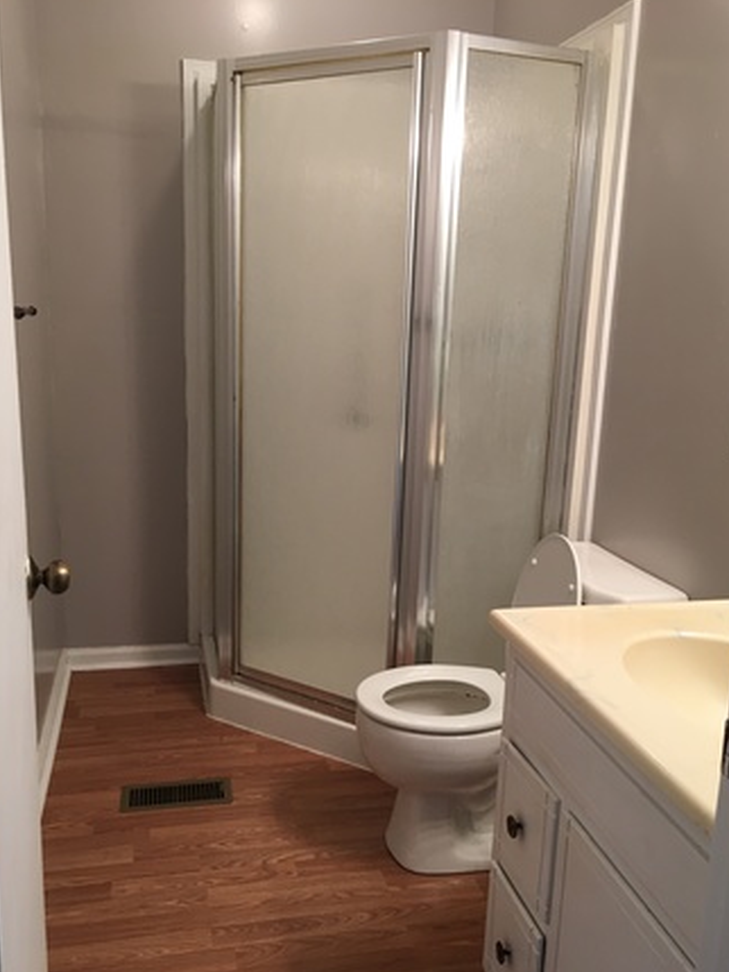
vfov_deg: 56.7
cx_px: 381
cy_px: 529
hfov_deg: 44.2
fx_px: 898
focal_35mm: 32
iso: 64
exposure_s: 1/30
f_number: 2.2
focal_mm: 4.15
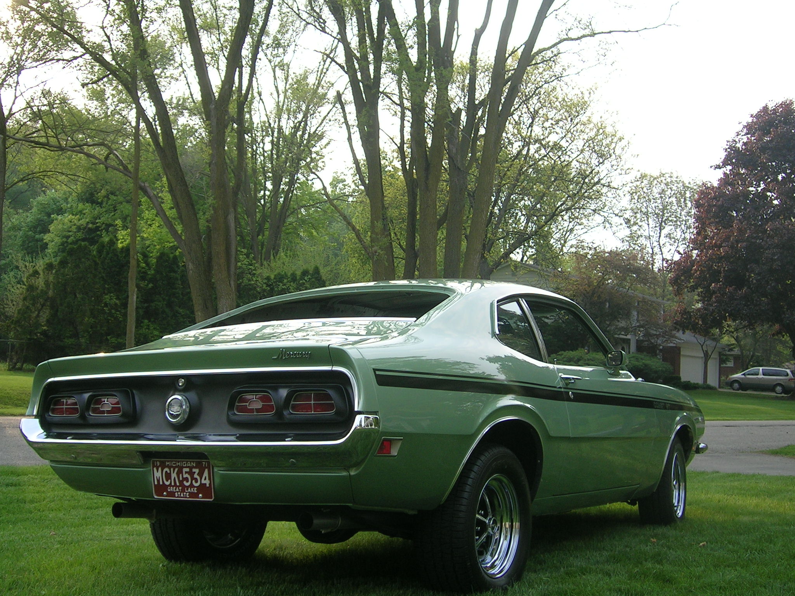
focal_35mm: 44
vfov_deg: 32.9
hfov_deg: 42.9
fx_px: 1011
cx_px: 398
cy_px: 298
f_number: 3
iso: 50
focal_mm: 6.7
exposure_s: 1/195
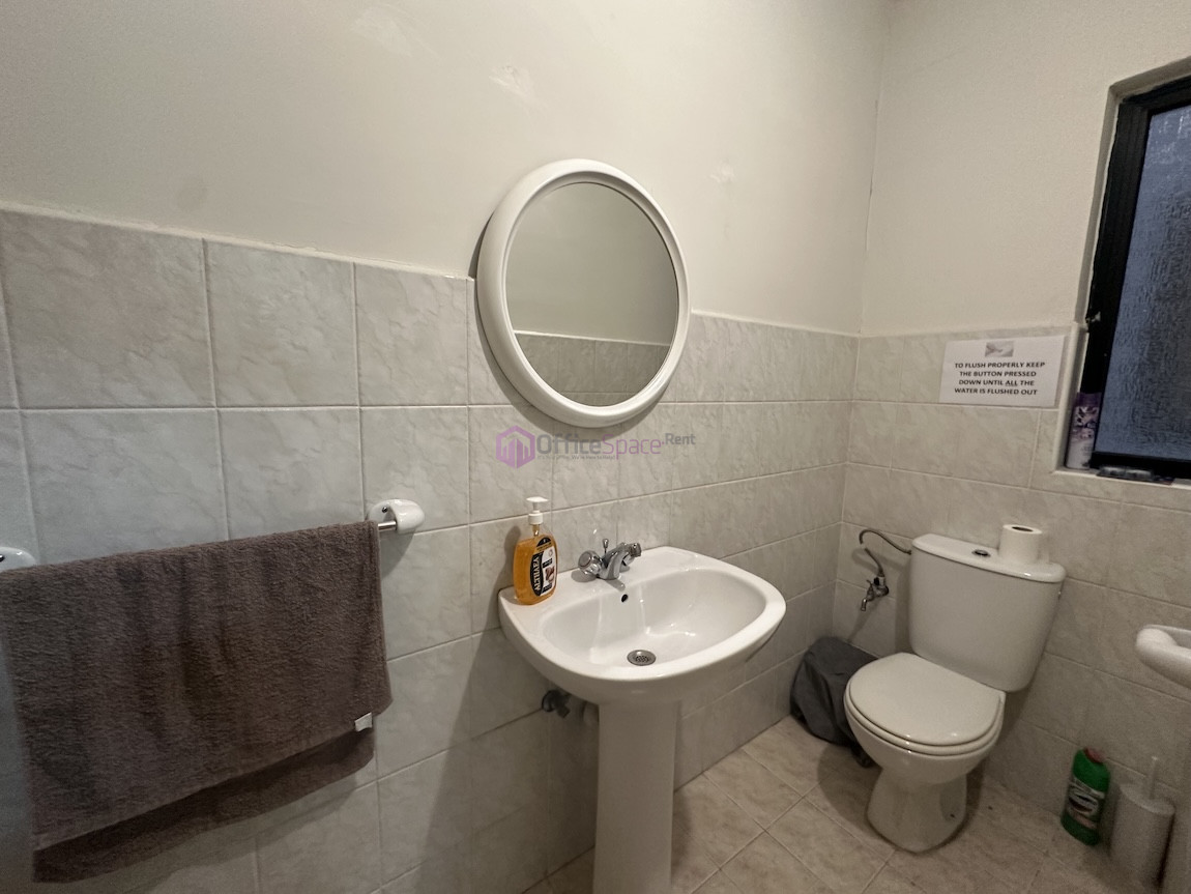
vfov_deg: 85.7
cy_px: 447
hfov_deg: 102.1
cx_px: 596
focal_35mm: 14
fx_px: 482
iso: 320
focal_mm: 2.22
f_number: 2.2
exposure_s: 1/50
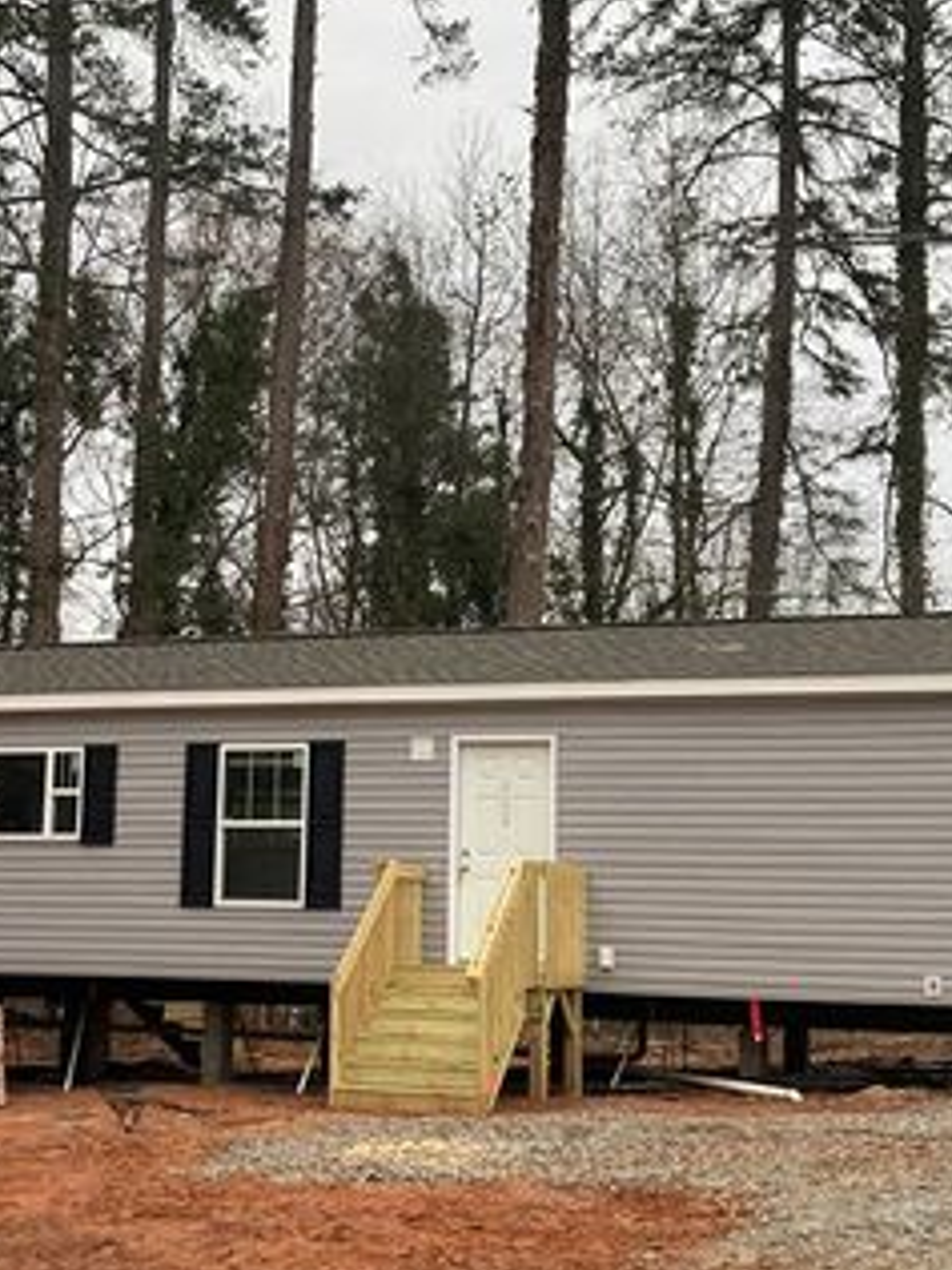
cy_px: 645
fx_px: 2163
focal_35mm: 59
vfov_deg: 32.7
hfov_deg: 24.6
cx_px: 269
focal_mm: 3.99
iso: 80
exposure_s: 1/121
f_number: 1.8
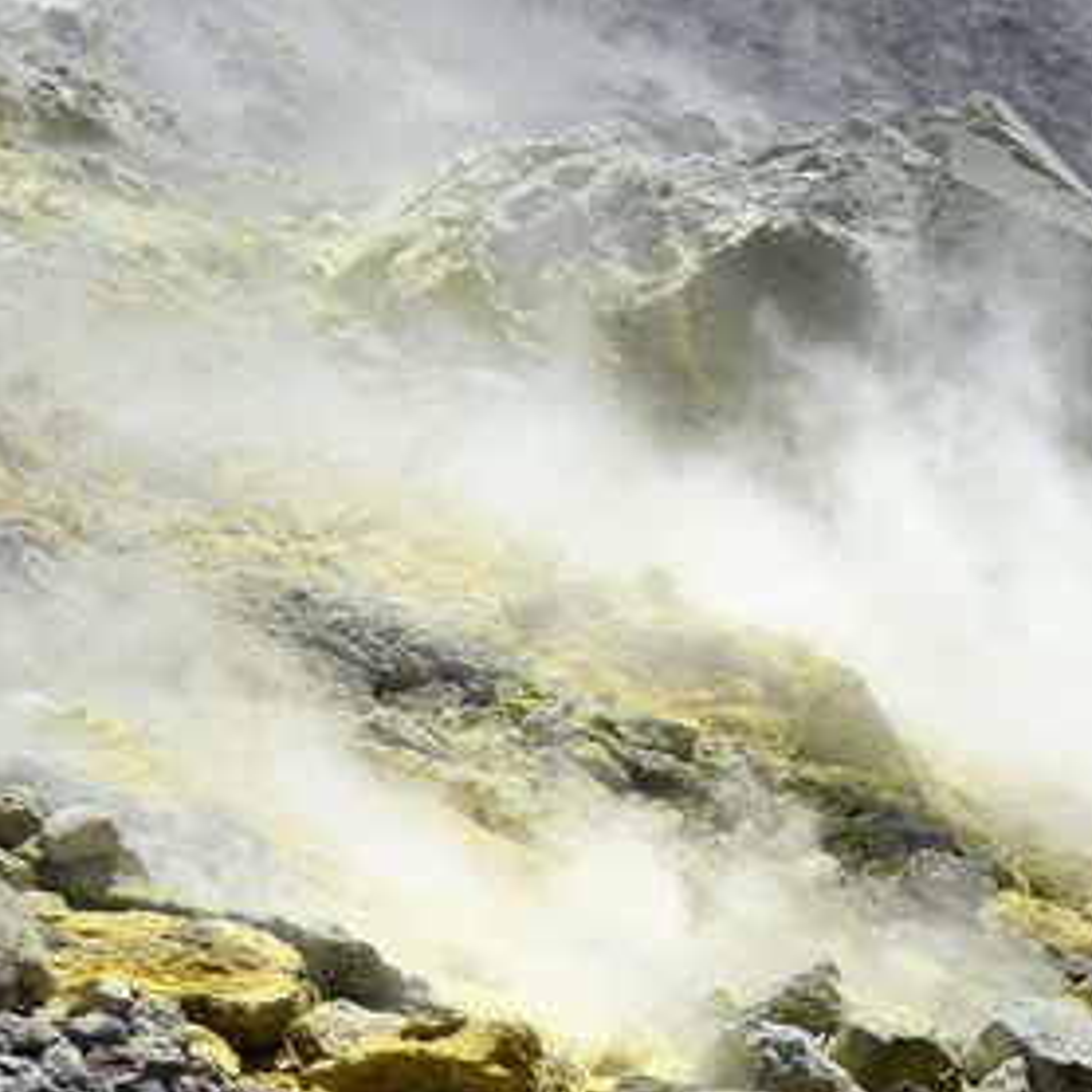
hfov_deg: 6.8
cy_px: 546
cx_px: 723
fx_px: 9172
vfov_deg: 6.8
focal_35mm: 257
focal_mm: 200
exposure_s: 1/320
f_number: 14
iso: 200
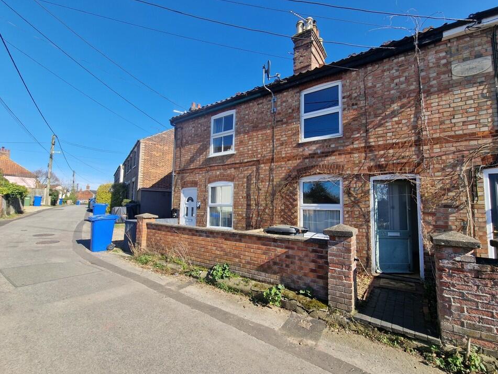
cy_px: 184
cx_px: 260
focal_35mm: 14
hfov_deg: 102.0
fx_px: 201
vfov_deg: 85.7
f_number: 2.2
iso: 50
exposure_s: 1/1380
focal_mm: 2.2
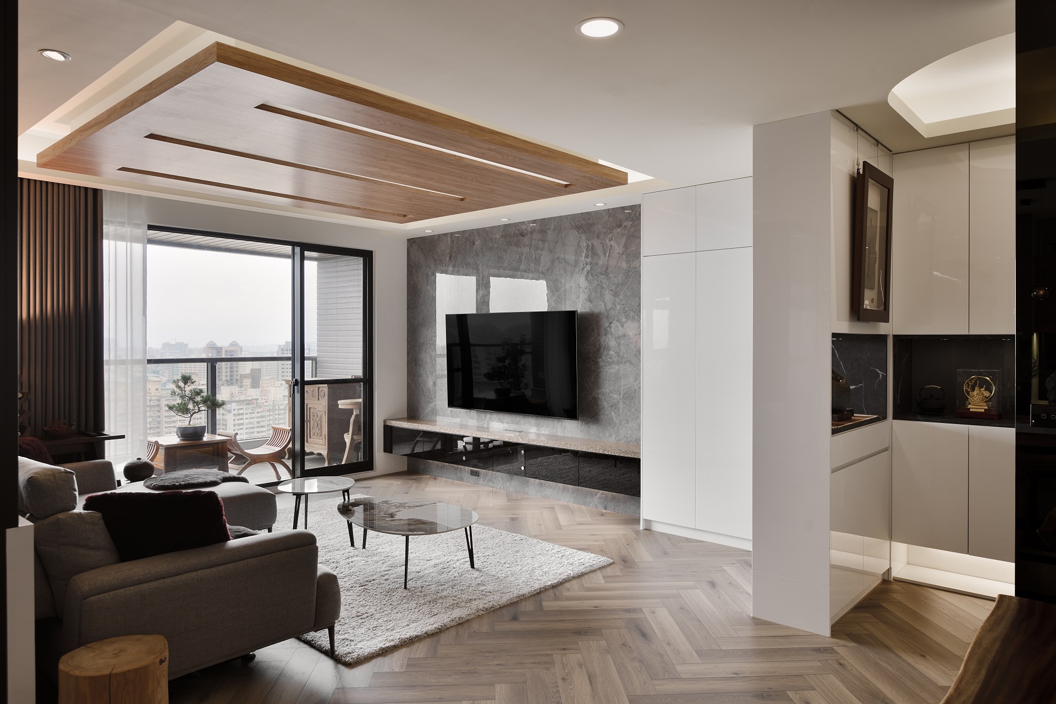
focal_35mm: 24
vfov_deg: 53.1
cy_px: 352
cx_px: 528
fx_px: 704
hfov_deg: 73.7
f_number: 8
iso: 100
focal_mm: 24
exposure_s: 1/2.5
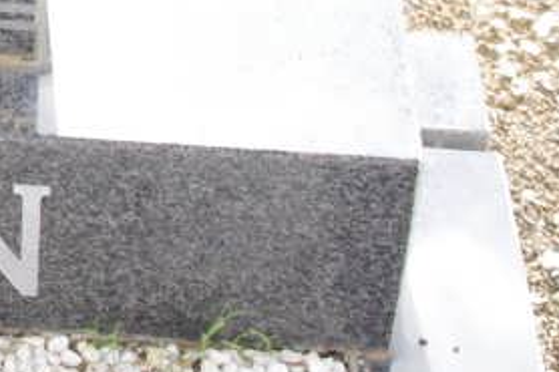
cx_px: -454
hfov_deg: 10.6
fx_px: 2809
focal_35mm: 181
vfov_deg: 7.3
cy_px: -377
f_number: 11
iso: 800
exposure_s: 1/125
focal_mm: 28.13
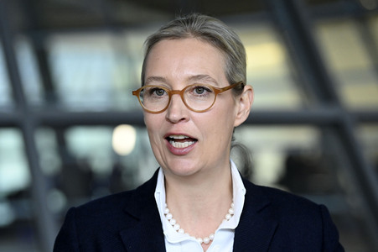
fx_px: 1416
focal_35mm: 135
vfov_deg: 10.1
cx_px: 189
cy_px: 126
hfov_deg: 15.2
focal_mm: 135
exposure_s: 1/400
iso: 8000
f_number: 4
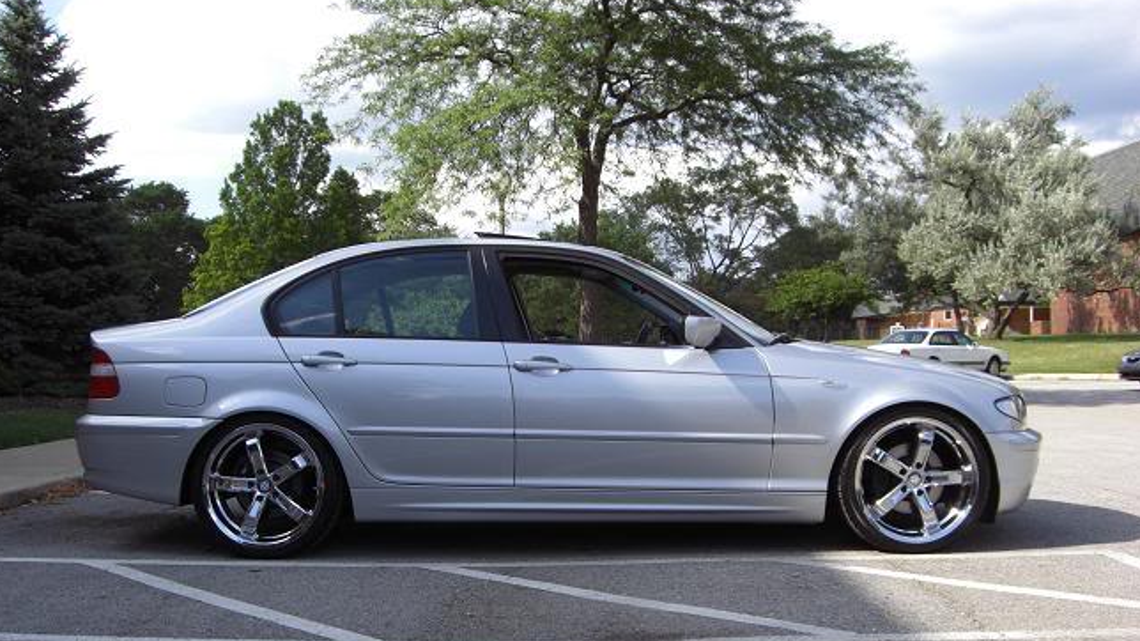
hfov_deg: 48.4
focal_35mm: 42
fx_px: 1269
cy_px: 411
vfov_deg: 28.2
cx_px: 567
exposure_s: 1/800
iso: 64
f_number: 2.7
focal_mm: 6.2
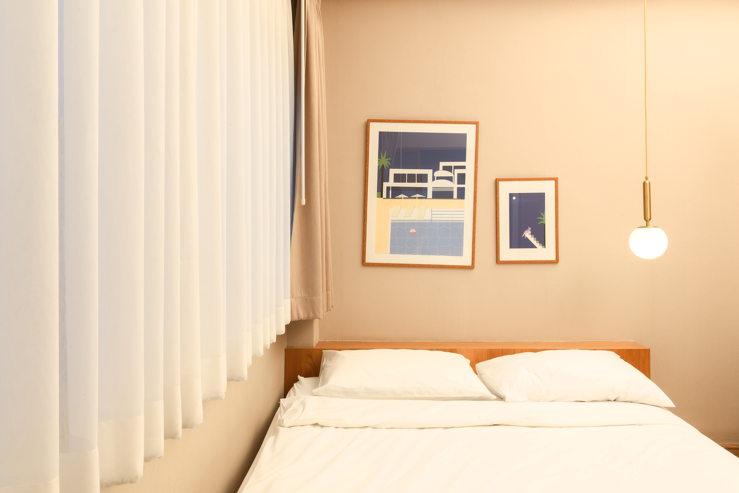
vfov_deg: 53.1
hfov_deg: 73.7
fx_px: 493
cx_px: 370
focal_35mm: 24
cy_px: 246
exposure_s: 1/8
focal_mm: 24
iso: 640
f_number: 22
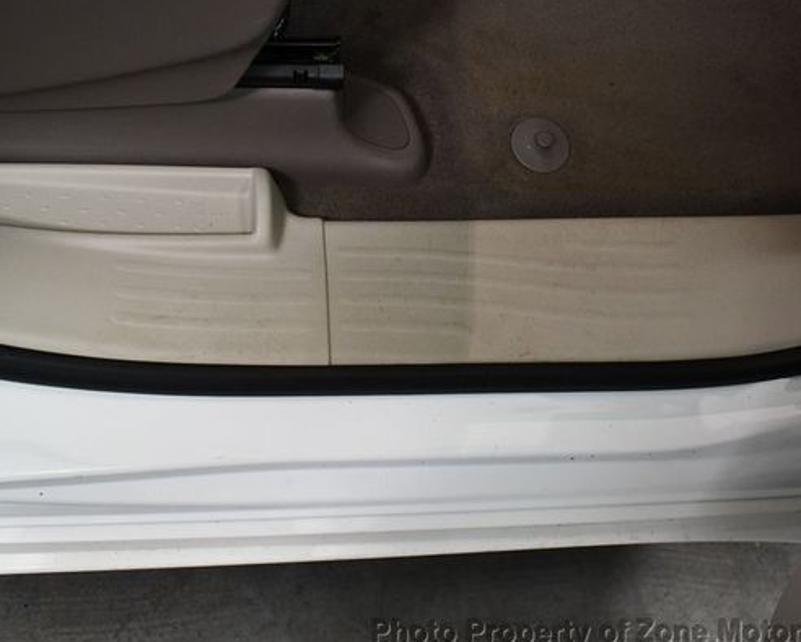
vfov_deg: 34.2
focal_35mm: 44
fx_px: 1044
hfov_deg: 41.9
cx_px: 352
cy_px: 314
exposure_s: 1/125
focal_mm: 18
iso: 1400
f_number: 3.5
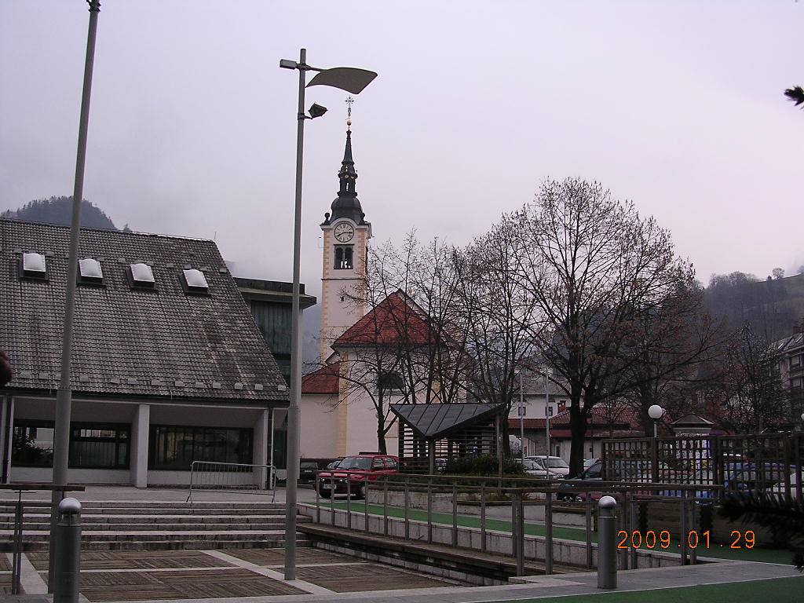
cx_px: 402
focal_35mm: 41
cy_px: 302
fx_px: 952
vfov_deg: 35.1
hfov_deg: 45.8
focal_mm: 6.2
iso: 100
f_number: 2.9
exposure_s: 1/133
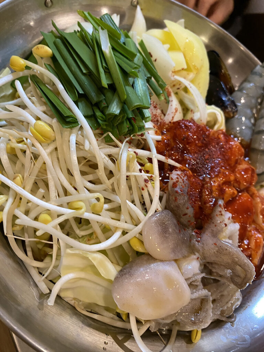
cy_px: 176
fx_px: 264
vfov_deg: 67.3
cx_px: 132
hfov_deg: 53.1
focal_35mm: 26
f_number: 1.8
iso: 250
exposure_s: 1/60
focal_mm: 4.25
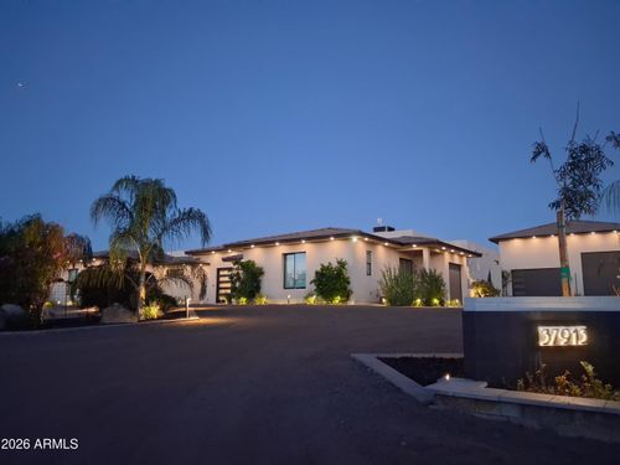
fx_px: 484
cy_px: 232
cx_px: 310
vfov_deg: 51.4
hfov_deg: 65.3
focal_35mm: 27
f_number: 1.8
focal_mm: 4
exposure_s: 1/13
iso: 1250
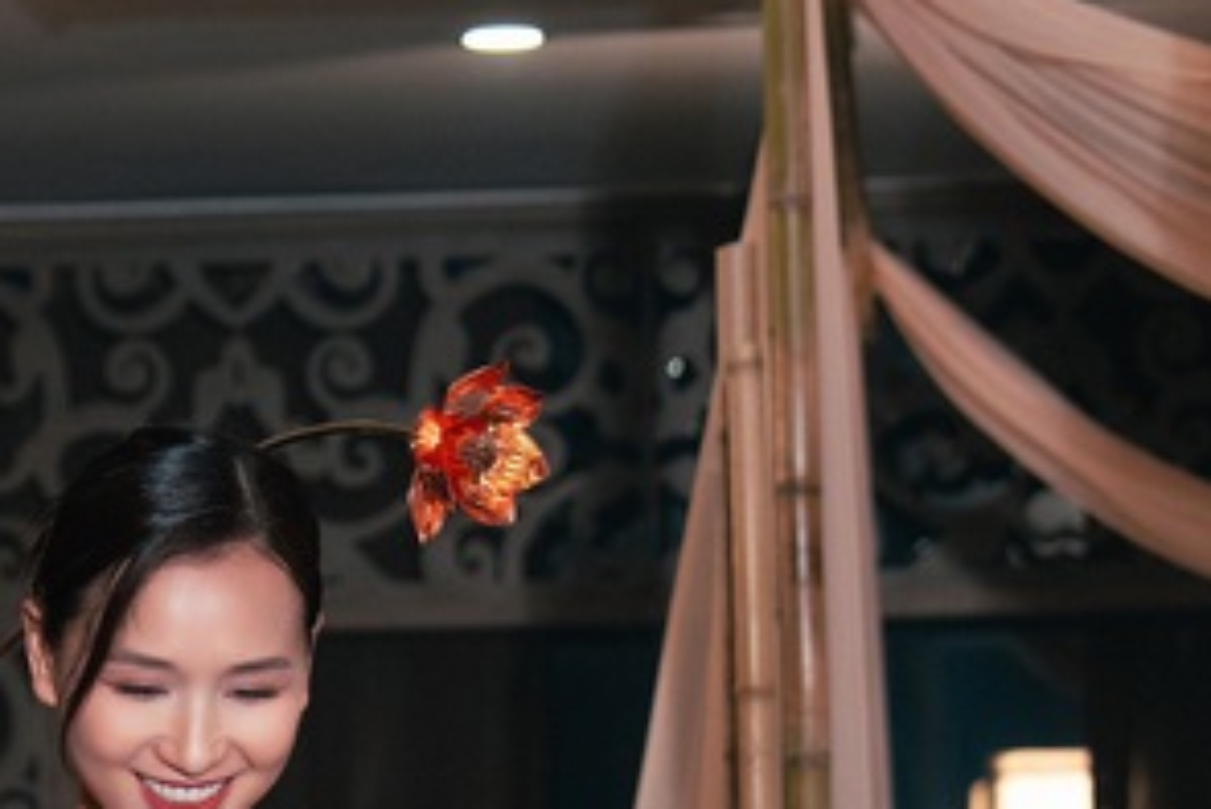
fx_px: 5990
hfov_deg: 11.5
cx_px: 226
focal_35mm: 178
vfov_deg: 7.3
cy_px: 1885
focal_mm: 53
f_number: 3.2
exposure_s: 1/500
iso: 800
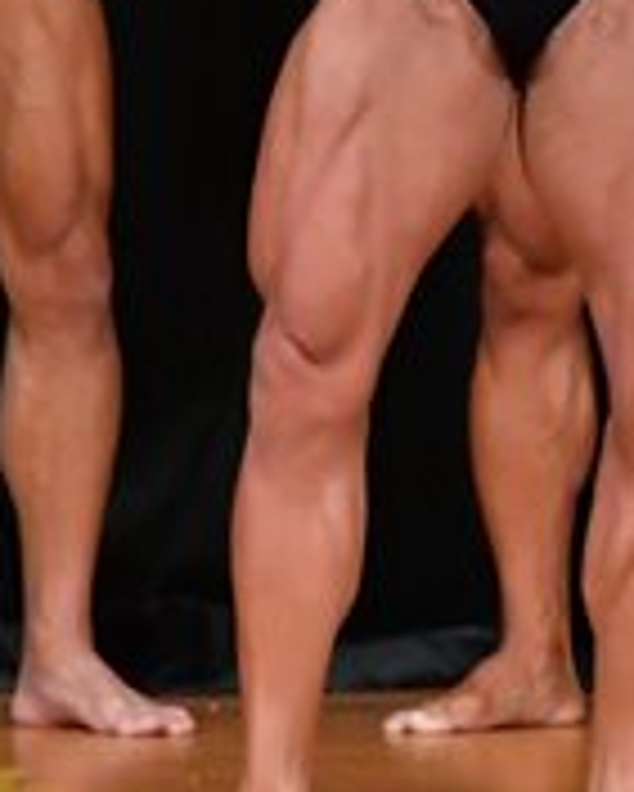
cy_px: 14
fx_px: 27536
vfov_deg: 1.6
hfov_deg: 1.3
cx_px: 911
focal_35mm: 1175
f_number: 5.6
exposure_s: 1/400
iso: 5000
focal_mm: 190
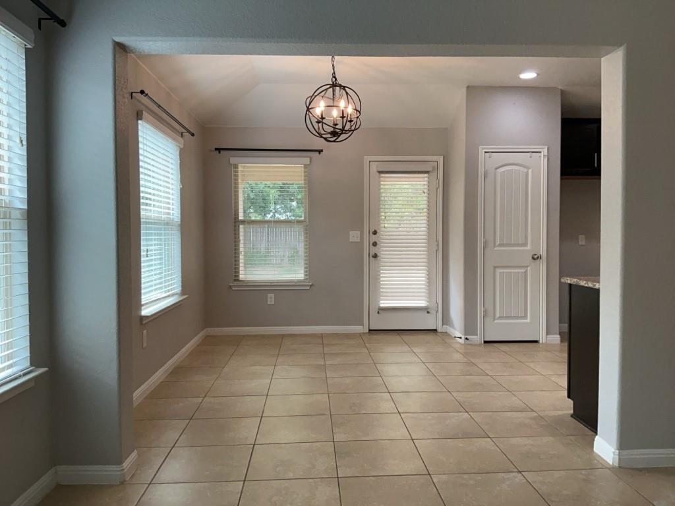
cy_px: 253
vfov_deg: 51.4
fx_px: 526
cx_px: 338
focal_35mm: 27
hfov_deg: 65.3
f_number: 1.8
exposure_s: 1/100
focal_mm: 3
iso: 80
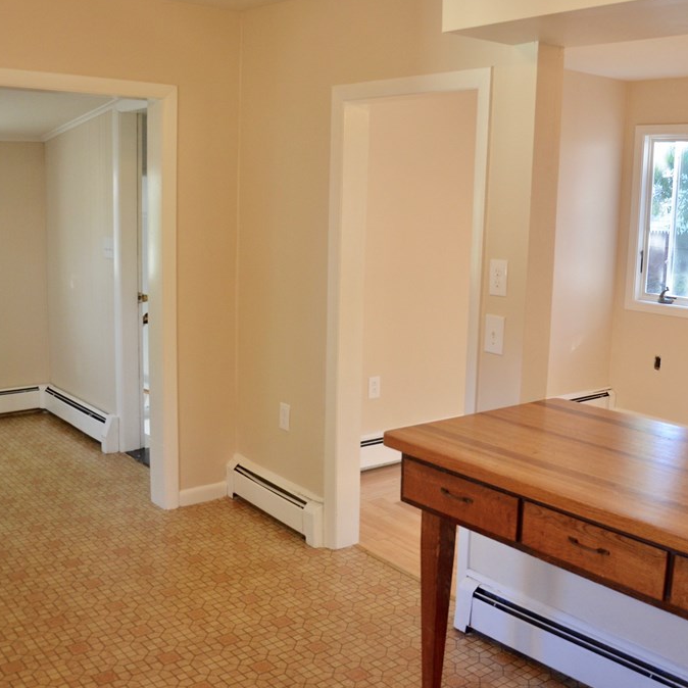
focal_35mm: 37
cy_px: 321
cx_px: 384
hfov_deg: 44.8
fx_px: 832
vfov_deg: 44.9
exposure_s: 1/60
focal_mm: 18
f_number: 4
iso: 800
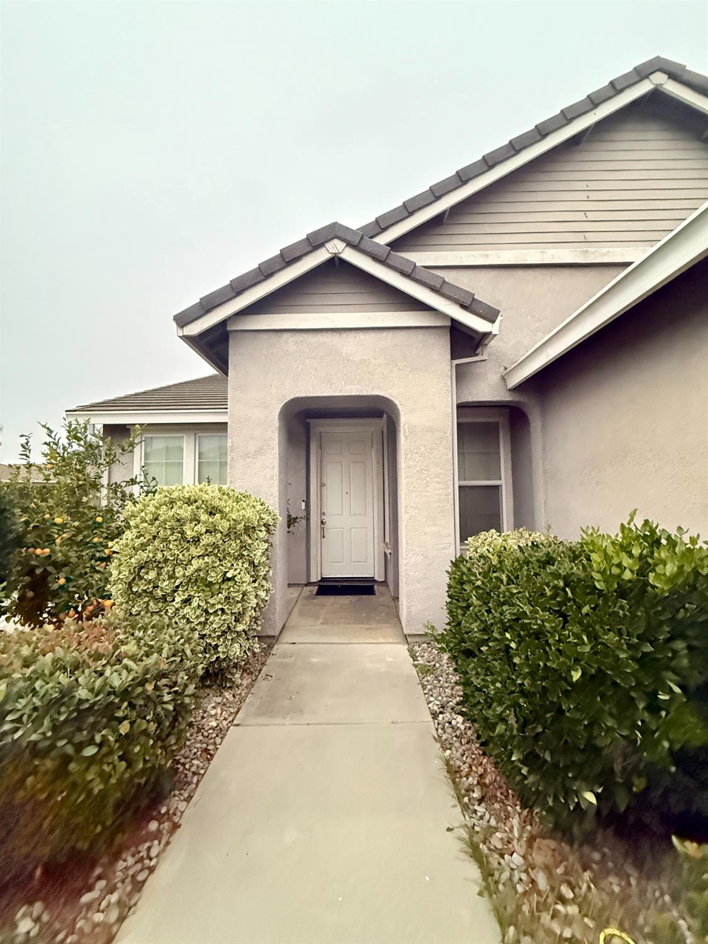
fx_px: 382
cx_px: 354
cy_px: 472
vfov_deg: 102.1
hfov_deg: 85.7
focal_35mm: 14
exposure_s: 1/48
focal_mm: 2.22
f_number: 2.2
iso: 1250
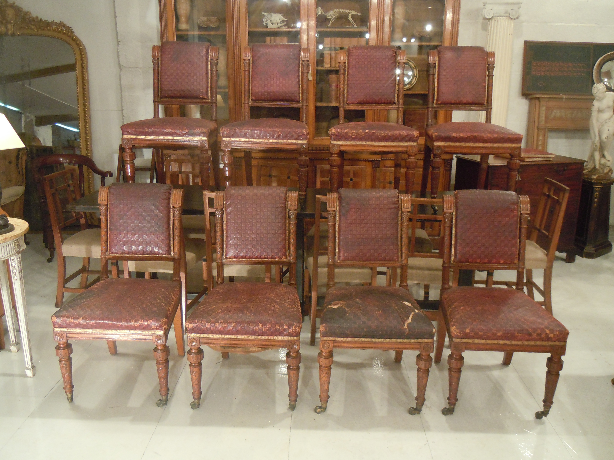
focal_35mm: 30
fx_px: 532
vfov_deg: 46.8
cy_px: 230
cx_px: 307
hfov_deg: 60.0
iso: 400
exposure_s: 1/8
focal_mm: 5.4
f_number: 3.5
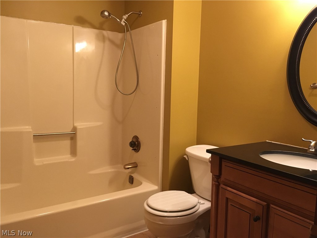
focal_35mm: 29
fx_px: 266
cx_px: 158
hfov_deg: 61.7
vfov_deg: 48.2
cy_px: 119
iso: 200
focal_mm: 4.15
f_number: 2.2
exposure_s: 1/30
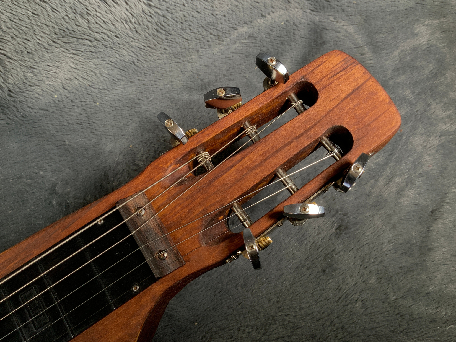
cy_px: 171
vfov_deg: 48.2
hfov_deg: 61.7
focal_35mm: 29
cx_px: 228
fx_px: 382
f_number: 1.8
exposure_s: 1/104
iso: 50
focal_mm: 3
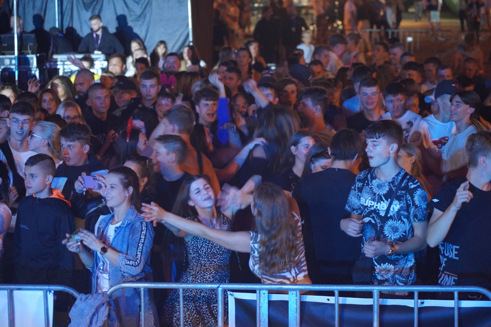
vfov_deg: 13.0
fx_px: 1432
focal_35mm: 105
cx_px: 246
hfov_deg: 19.5
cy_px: 164
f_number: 4
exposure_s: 1/50
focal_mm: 105
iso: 12800
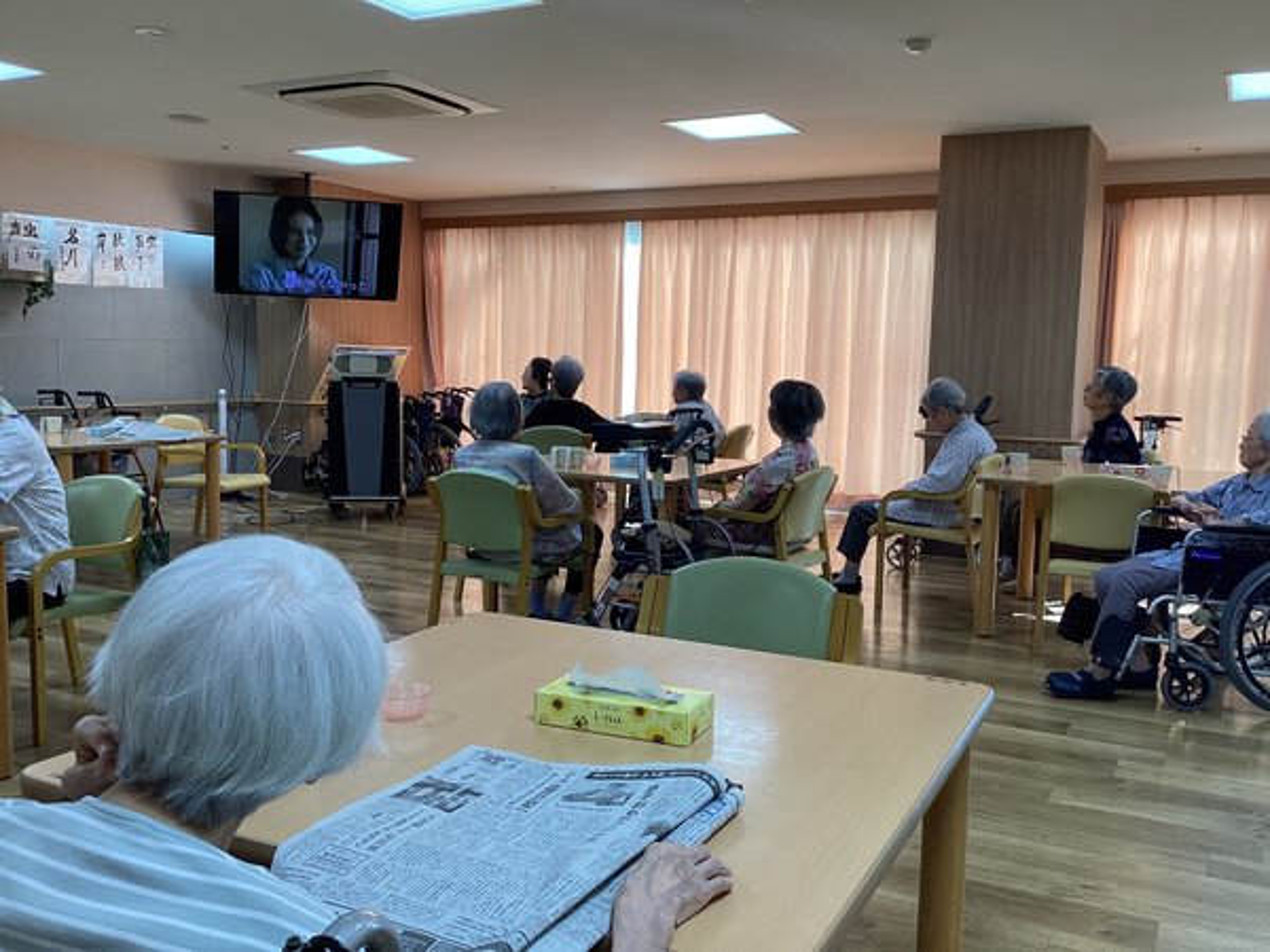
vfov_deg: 45.4
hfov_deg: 58.4
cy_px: 476
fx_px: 1137
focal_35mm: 31
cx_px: 635
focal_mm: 3.3
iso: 50
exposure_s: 1/120
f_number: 2.4
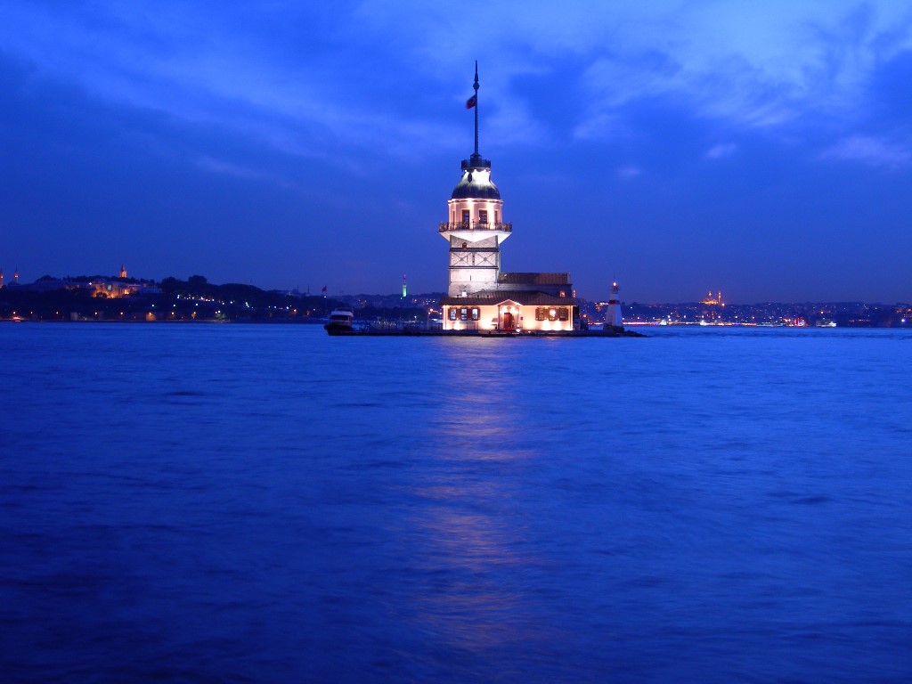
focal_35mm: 51
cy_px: 342
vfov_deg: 28.6
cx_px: 456
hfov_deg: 37.5
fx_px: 1344
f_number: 3.2
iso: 50
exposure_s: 1.06
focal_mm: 10.6
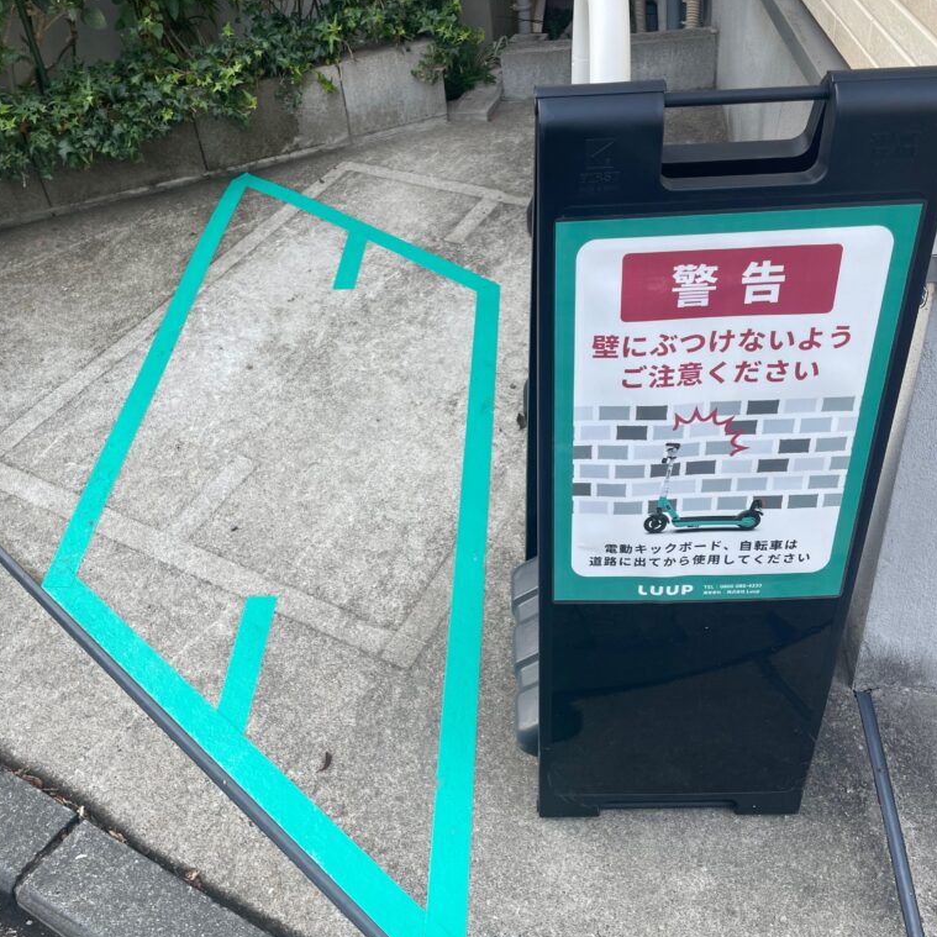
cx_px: 465
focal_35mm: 31
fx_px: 949
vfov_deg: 52.5
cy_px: 449
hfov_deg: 52.5
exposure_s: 1/121
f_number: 1.6
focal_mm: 4.2
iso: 32
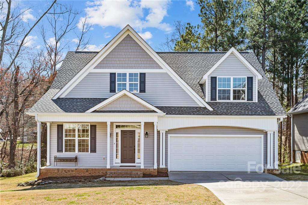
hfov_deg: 48.5
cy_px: 102
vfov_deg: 33.3
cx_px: 154
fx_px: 342
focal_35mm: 40
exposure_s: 1/100
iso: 100
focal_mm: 40
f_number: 10
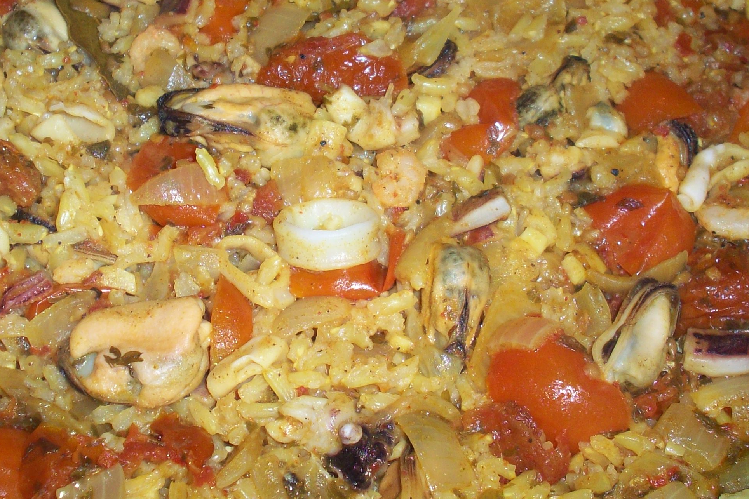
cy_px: 200
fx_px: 1269
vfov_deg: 22.2
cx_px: 309
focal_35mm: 61
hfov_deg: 32.8
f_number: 2.8
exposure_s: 1/64
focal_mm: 6.2
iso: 80
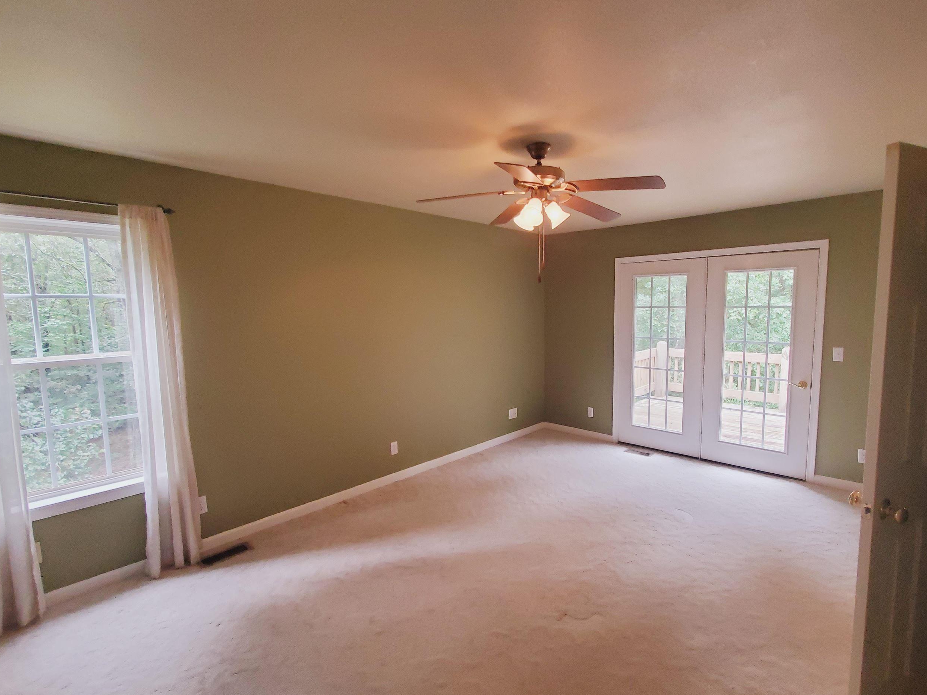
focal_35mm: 16
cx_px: 500
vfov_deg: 78.1
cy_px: 356
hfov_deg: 94.3
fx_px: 428
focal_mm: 1.8
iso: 200
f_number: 2.2
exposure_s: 1/60
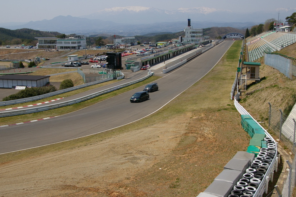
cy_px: 91
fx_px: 358
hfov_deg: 45.0
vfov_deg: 30.8
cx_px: 151
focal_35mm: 44
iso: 200
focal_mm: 27
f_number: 9.5
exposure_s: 1/500
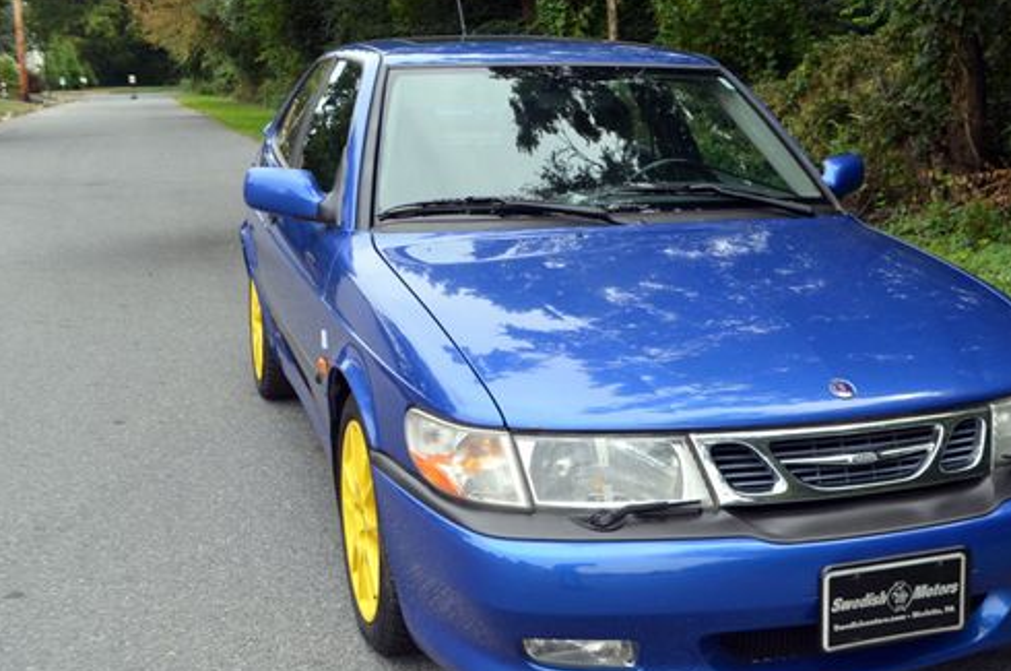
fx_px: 1318
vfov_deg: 28.5
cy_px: 376
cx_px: 654
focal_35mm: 47
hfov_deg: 41.6
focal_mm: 24
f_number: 6.3
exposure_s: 1/160
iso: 200
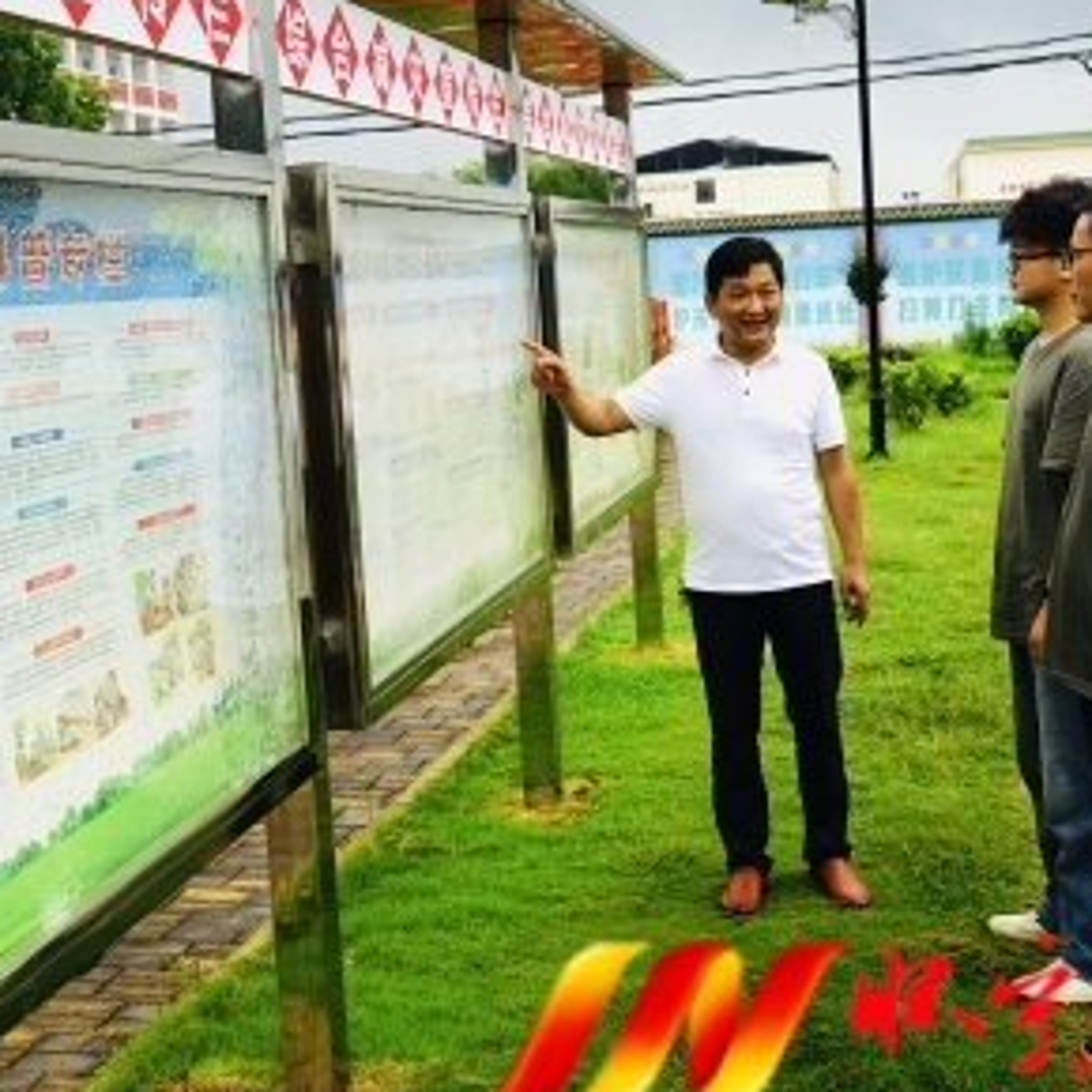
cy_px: 459
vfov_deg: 33.3
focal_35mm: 51
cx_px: 407
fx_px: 1820
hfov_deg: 33.2
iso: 100
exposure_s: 1/60
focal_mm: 29
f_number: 5.6
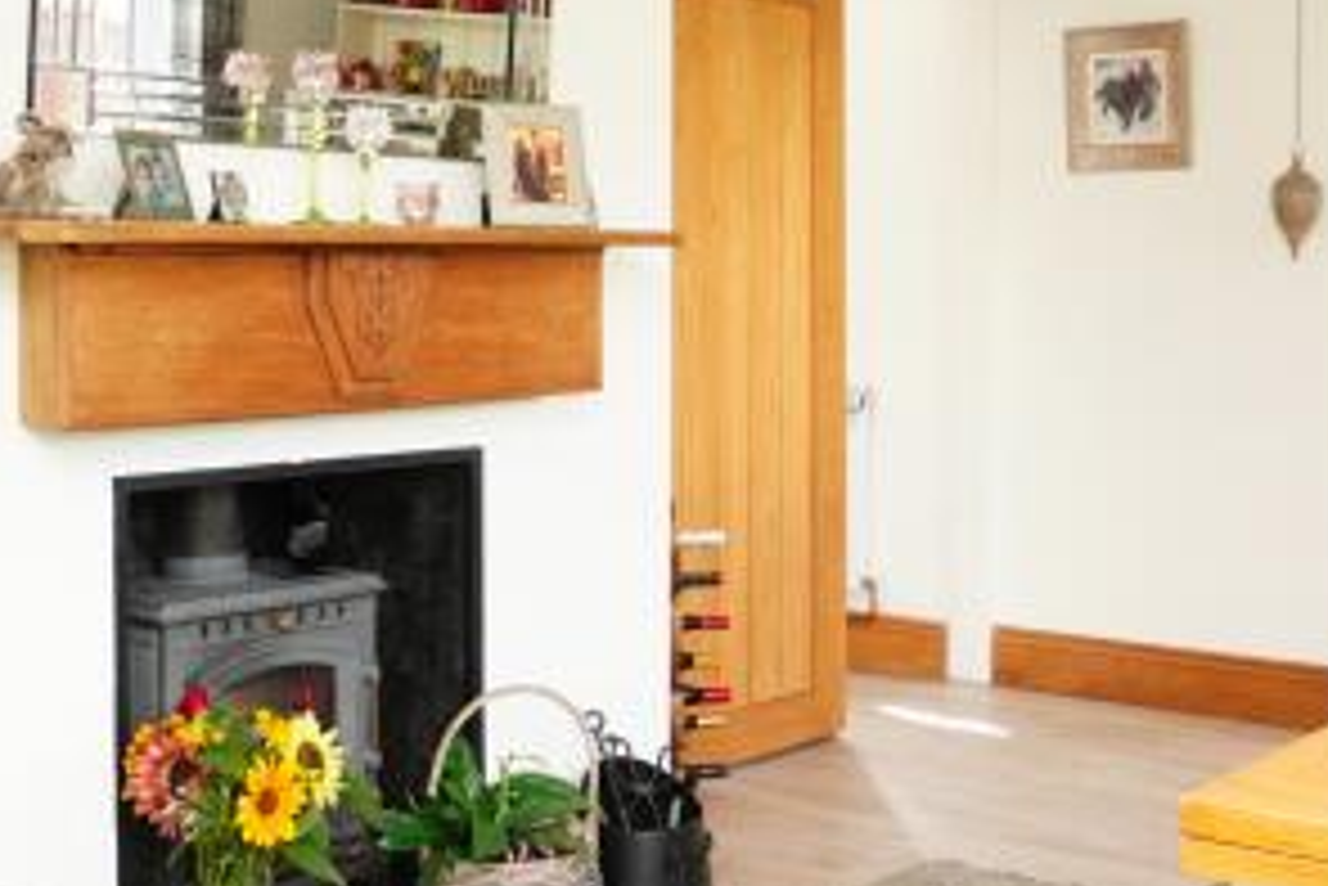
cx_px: 963
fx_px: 1919
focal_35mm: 52
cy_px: 297
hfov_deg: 37.4
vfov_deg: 25.9
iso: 640
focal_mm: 10
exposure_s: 1/60
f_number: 4.5
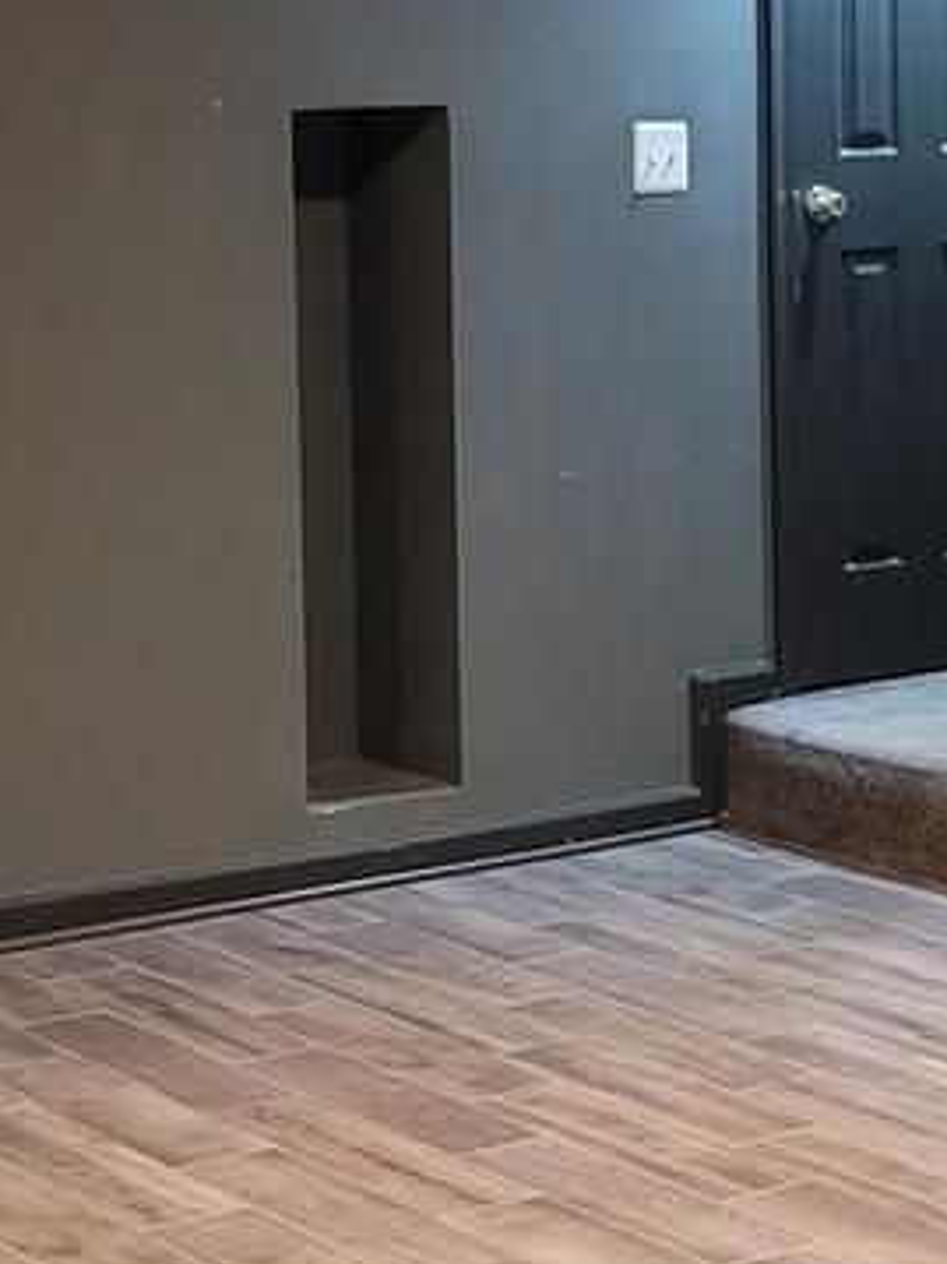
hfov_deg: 13.8
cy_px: 472
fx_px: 3905
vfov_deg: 18.4
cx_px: 729
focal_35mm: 107
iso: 640
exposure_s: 1/24
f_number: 1.8
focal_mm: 7
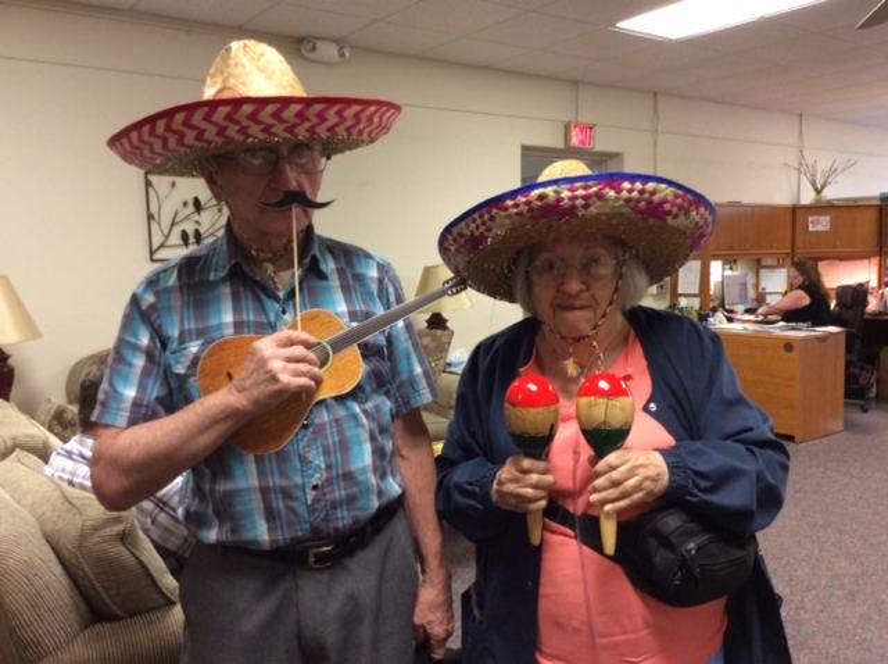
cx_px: 444
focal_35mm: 33
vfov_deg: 42.8
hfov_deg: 55.4
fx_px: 845
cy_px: 332
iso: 125
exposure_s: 1/24
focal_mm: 3.3
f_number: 2.4
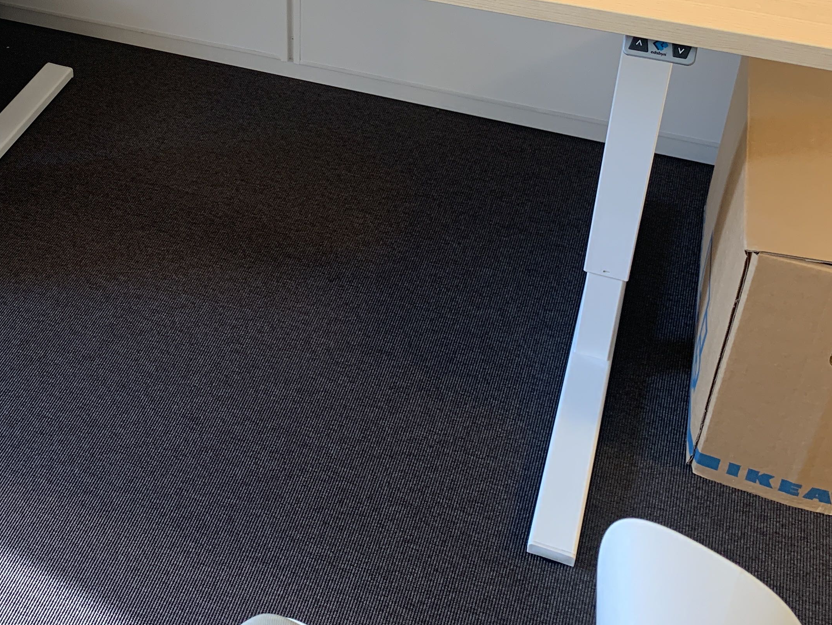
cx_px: 264
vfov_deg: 28.4
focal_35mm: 49
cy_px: 50
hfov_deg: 38.4
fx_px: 1178
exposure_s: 1/60
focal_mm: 4.25
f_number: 1.8
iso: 100
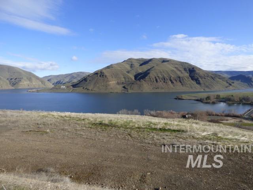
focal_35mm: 20
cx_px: 126
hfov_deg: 81.7
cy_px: 95
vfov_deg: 66.0
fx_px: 146
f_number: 2.8
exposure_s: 1/1300
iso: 100
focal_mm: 3.58
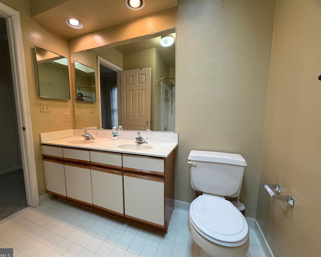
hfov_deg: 96.5
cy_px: 130
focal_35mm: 15
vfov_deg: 84.0
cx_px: 146
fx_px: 143
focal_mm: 2.22
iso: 200
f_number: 2.2
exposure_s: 1/120
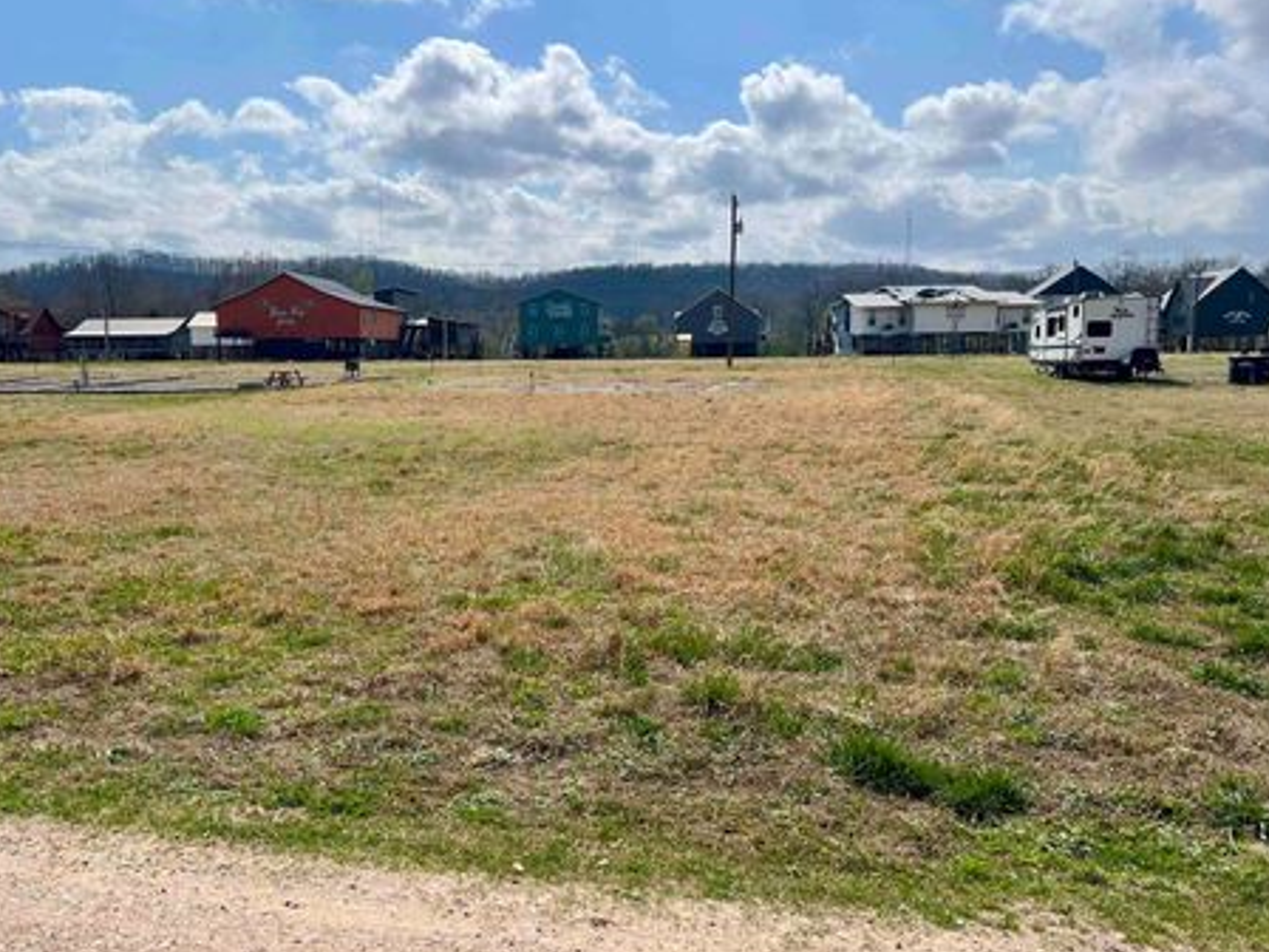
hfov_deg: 61.6
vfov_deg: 48.2
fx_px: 1063
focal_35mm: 29
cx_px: 586
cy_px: 477
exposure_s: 1/10309
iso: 50
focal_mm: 5.7
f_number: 1.5
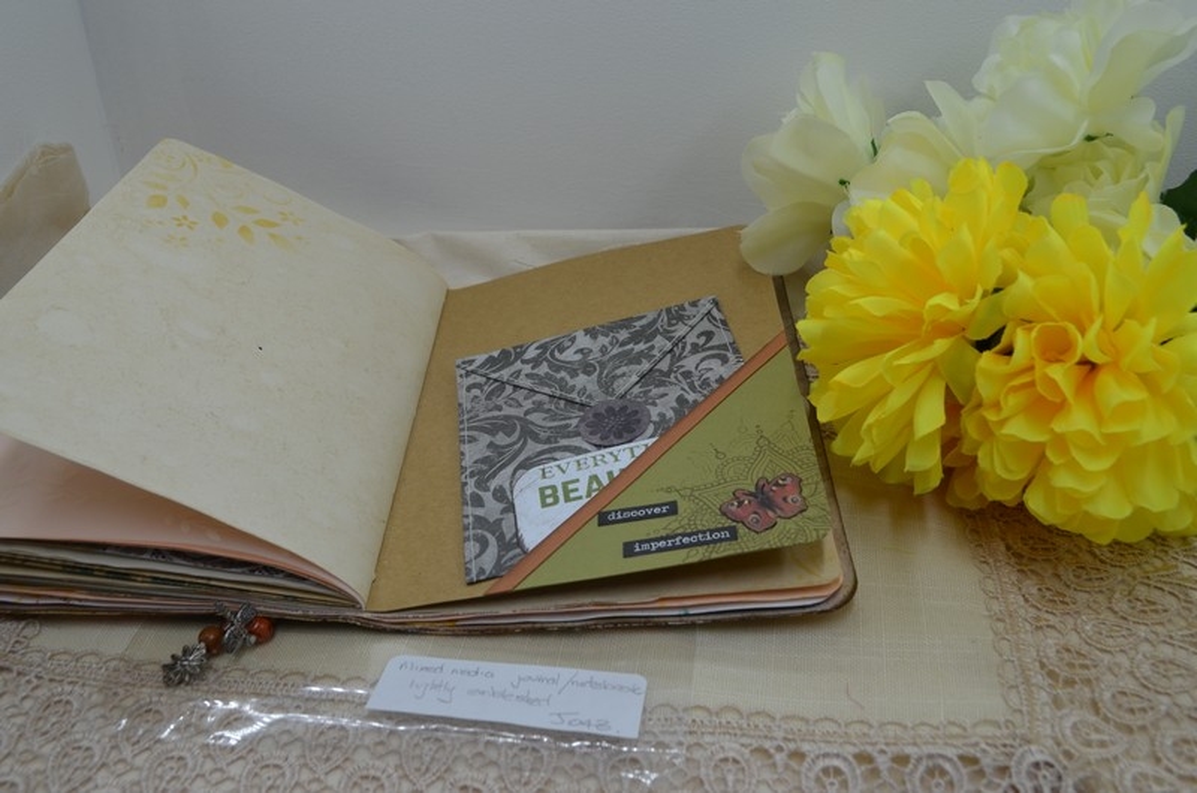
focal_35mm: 33
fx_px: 1095
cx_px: 598
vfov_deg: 39.8
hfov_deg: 57.3
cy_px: 396
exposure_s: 1/60
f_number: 8
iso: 320
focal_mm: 22
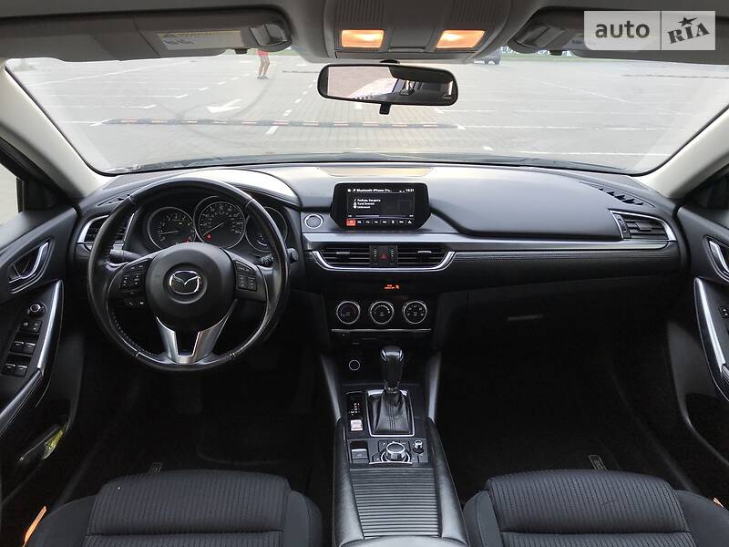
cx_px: 364
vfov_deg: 49.7
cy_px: 274
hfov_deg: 63.4
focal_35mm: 28
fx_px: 590
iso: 20
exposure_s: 1/97
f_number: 1.8
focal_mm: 4
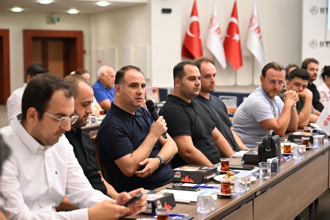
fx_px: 642
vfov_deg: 19.5
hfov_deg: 28.8
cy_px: 110
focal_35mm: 70
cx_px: 165
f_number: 3.5
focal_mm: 70
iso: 1600
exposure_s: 1/60
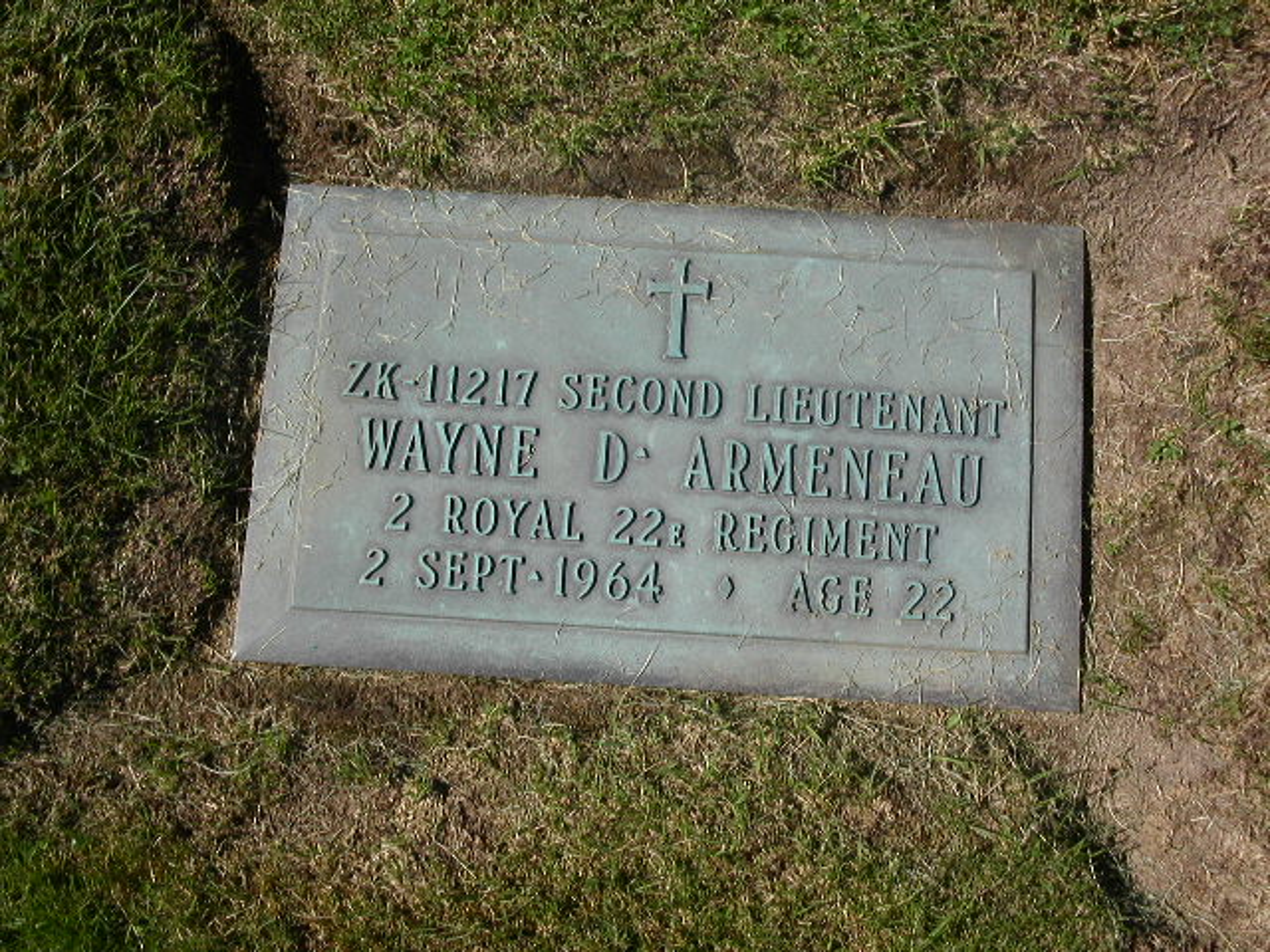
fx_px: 1394
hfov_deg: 49.0
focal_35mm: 38
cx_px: 635
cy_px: 476
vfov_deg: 37.7
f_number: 8
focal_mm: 7.8
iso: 100
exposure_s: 1/500
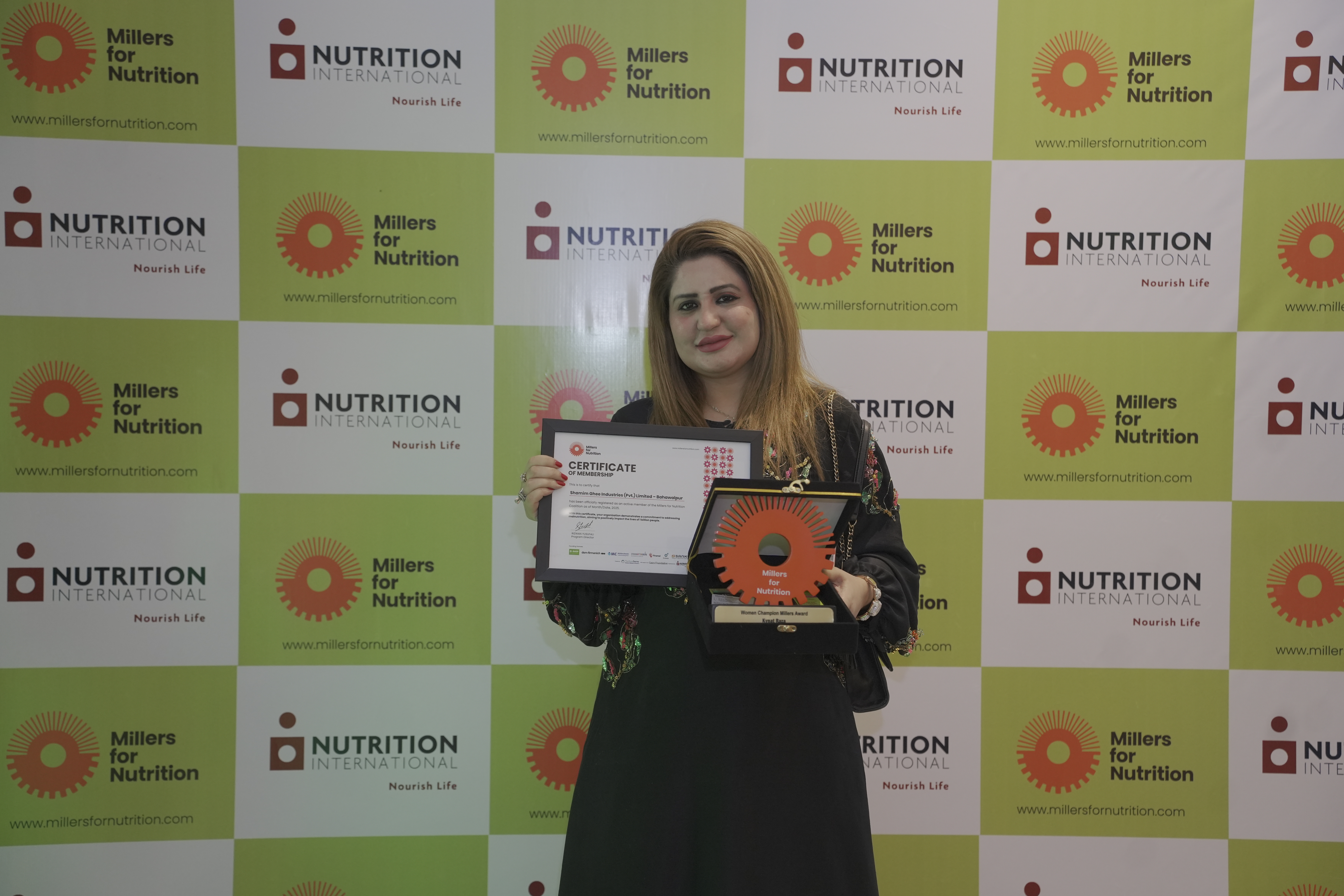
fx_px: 1680
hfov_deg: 43.6
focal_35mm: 45
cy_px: 448
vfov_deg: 29.9
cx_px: 672
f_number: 3.2
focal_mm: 45
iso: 2500
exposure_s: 1/125
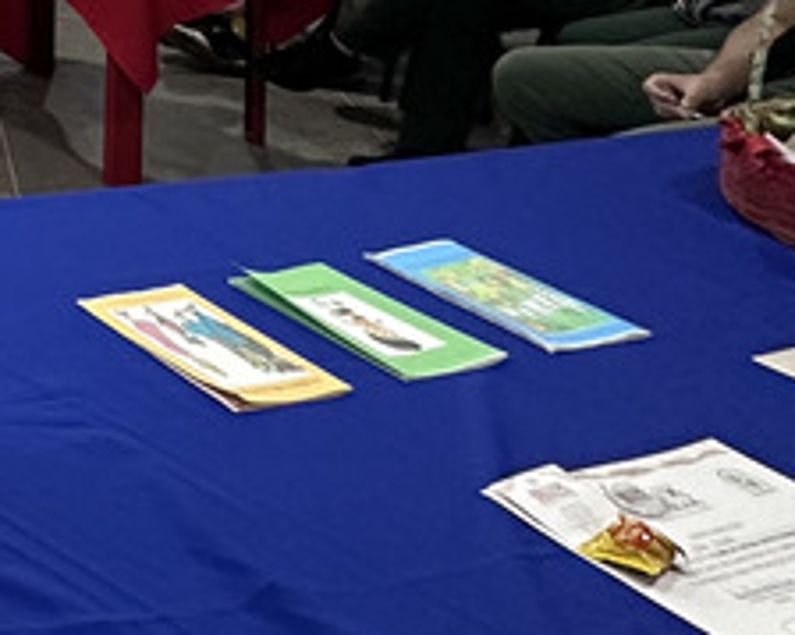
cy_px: -458
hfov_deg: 20.2
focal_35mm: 61
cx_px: -699
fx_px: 1435
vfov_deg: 19.6
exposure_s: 1/60
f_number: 2.2
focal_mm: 2.22
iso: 200
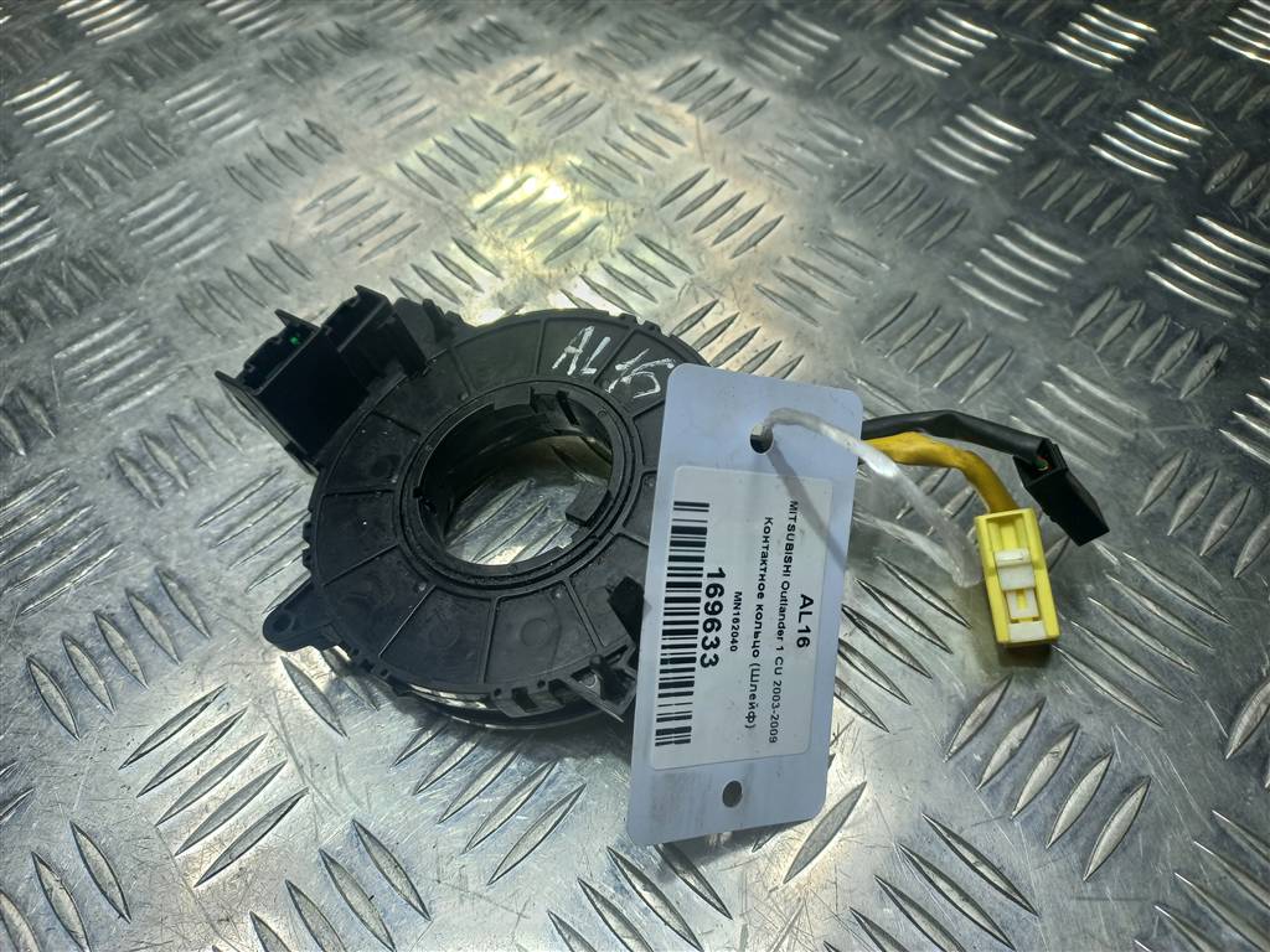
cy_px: 476
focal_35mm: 25
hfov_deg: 69.4
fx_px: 917
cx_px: 635
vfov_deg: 54.9
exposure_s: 1/100
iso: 32
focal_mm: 4.6
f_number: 1.8
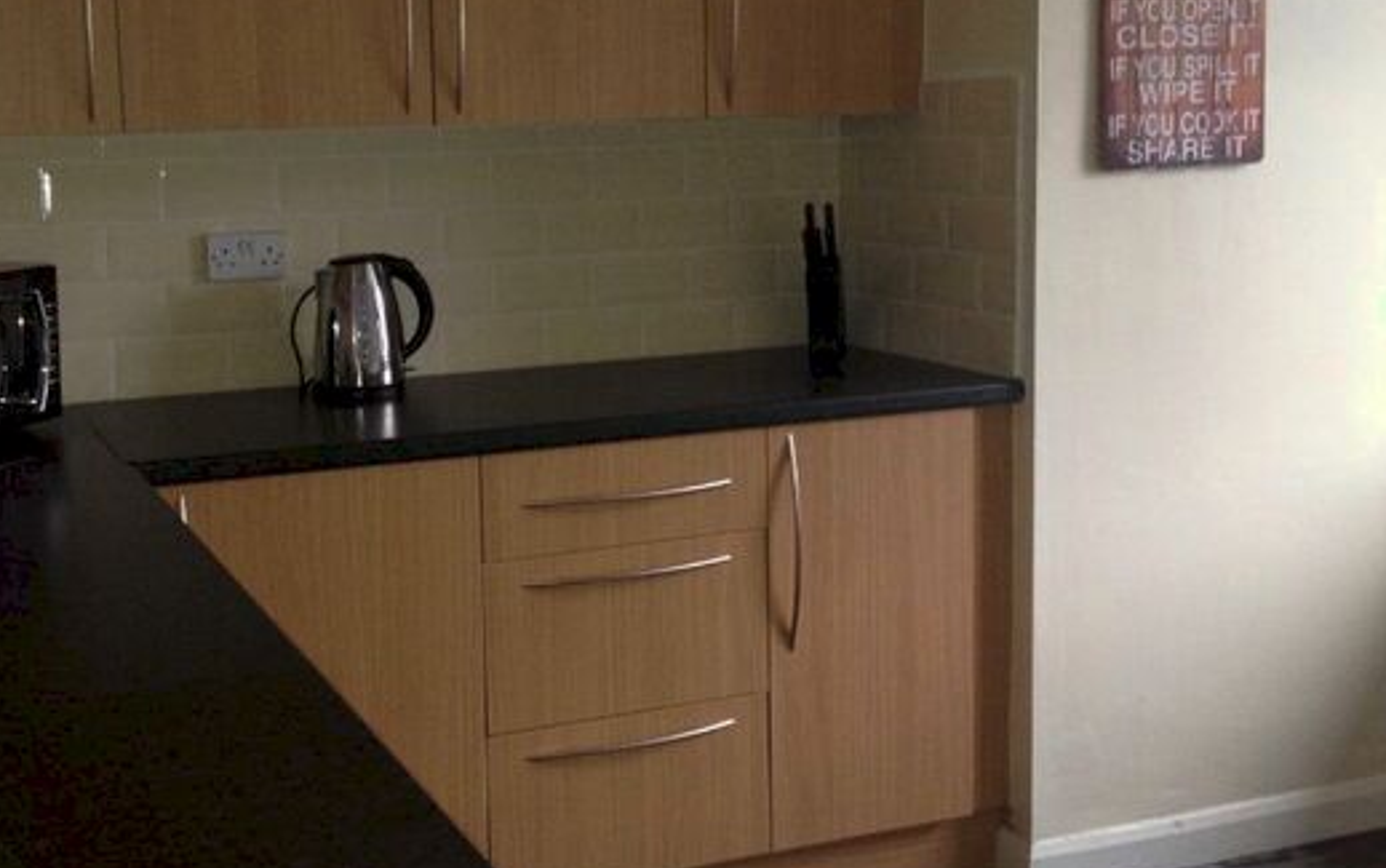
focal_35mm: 50
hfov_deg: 40.0
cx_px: 529
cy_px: 324
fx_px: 1890
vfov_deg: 25.8
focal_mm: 4.28
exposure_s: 1/17
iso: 160
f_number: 2.4
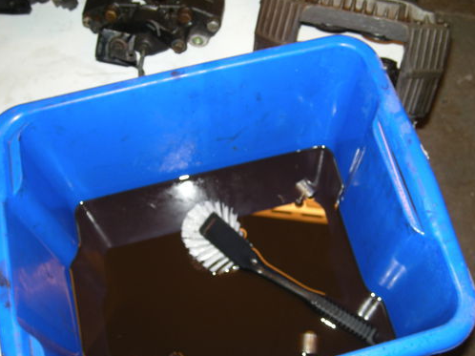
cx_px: 218
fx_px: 617
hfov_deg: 42.1
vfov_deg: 32.1
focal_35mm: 45
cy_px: 187
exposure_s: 1/60
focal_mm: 5.7
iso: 64
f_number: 2.8
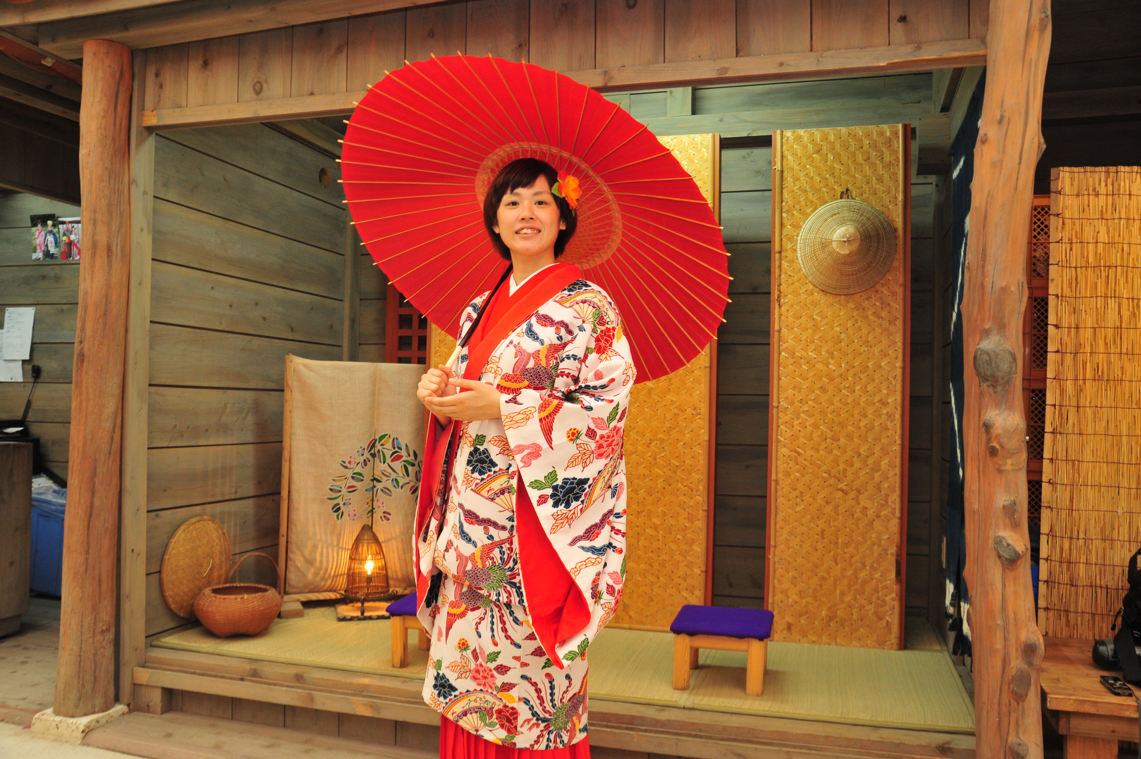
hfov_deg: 65.5
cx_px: 570
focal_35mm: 28
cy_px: 380
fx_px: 887
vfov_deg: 46.3
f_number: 8
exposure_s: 1/40
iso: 1600
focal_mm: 28
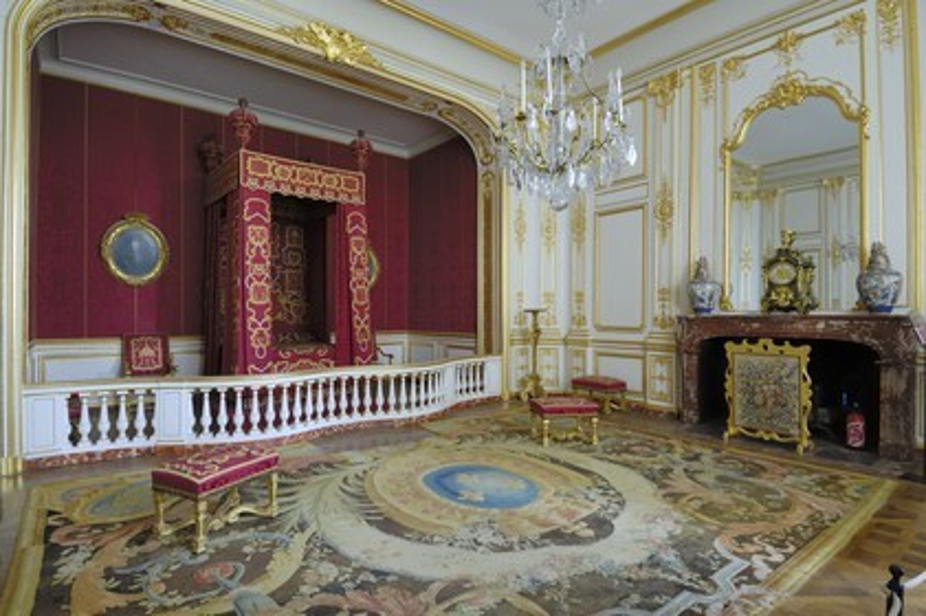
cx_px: 463
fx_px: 463
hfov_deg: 90.0
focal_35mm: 18
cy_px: 308
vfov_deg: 67.3
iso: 100
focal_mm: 12
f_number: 6.3
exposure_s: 1.3
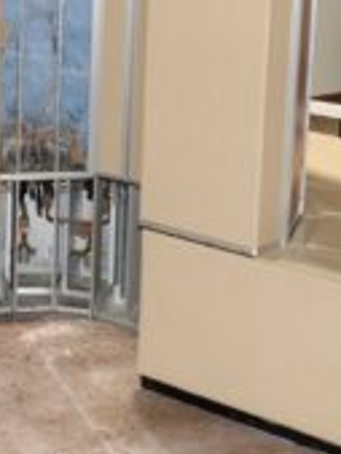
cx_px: 70
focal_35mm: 93
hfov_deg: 15.8
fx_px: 1220
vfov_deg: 20.7
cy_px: 51
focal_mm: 32
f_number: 5.6
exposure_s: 1/60
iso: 4000
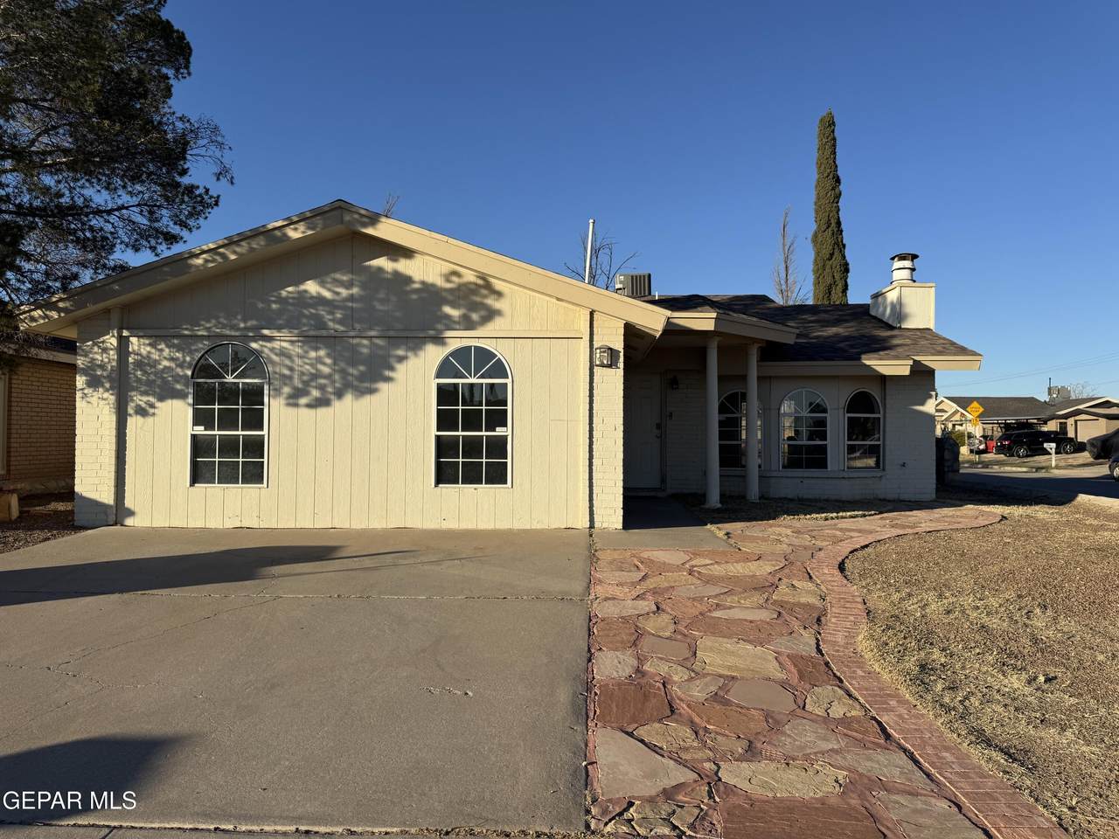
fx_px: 776
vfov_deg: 56.8
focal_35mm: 24
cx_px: 560
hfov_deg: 71.6
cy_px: 420
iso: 80
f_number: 1.78
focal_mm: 6.76
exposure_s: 1/4950
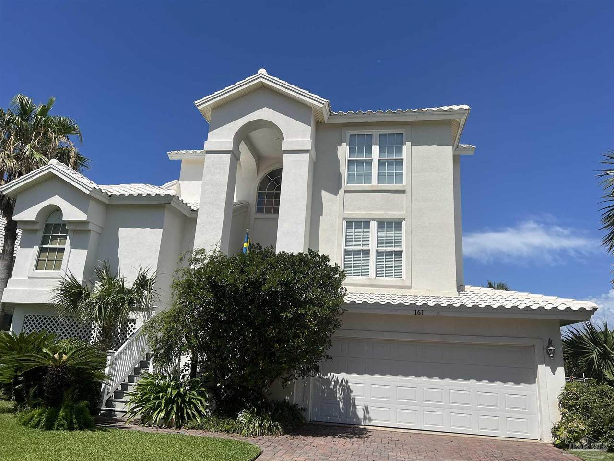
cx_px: 307
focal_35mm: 26
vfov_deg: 53.1
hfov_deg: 67.3
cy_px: 230
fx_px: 461
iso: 50
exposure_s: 1/8000
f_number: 1.5
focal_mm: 5.7
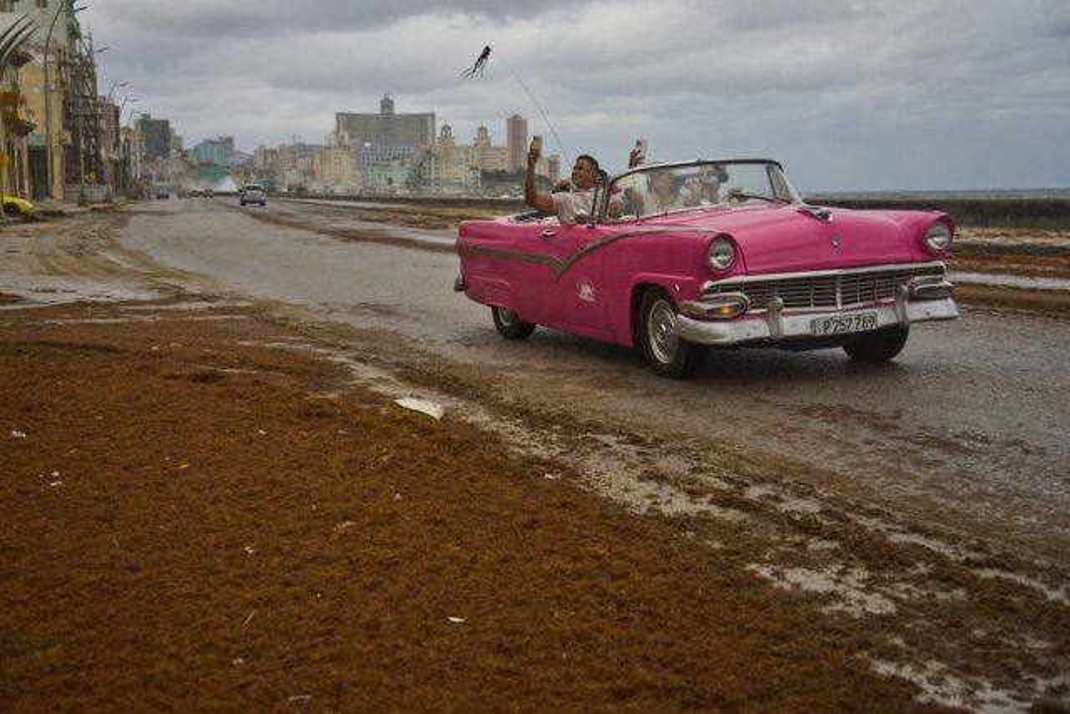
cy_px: 357
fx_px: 1486
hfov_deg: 39.6
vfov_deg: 27.0
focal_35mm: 50
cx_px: 535
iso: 6400
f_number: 4.5
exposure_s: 1/12800
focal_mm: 50
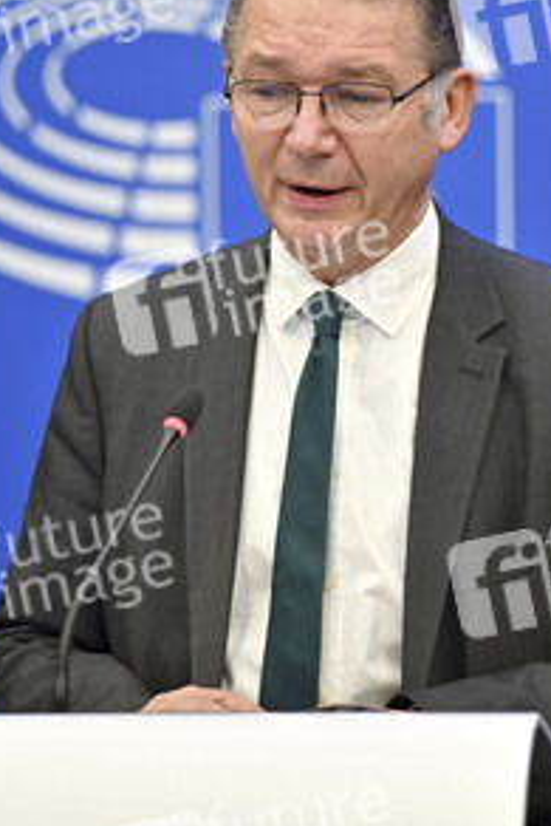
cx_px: 336
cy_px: 430
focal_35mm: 246
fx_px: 5641
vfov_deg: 8.4
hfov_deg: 5.6
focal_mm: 180
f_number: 2.8
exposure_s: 1/160
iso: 640
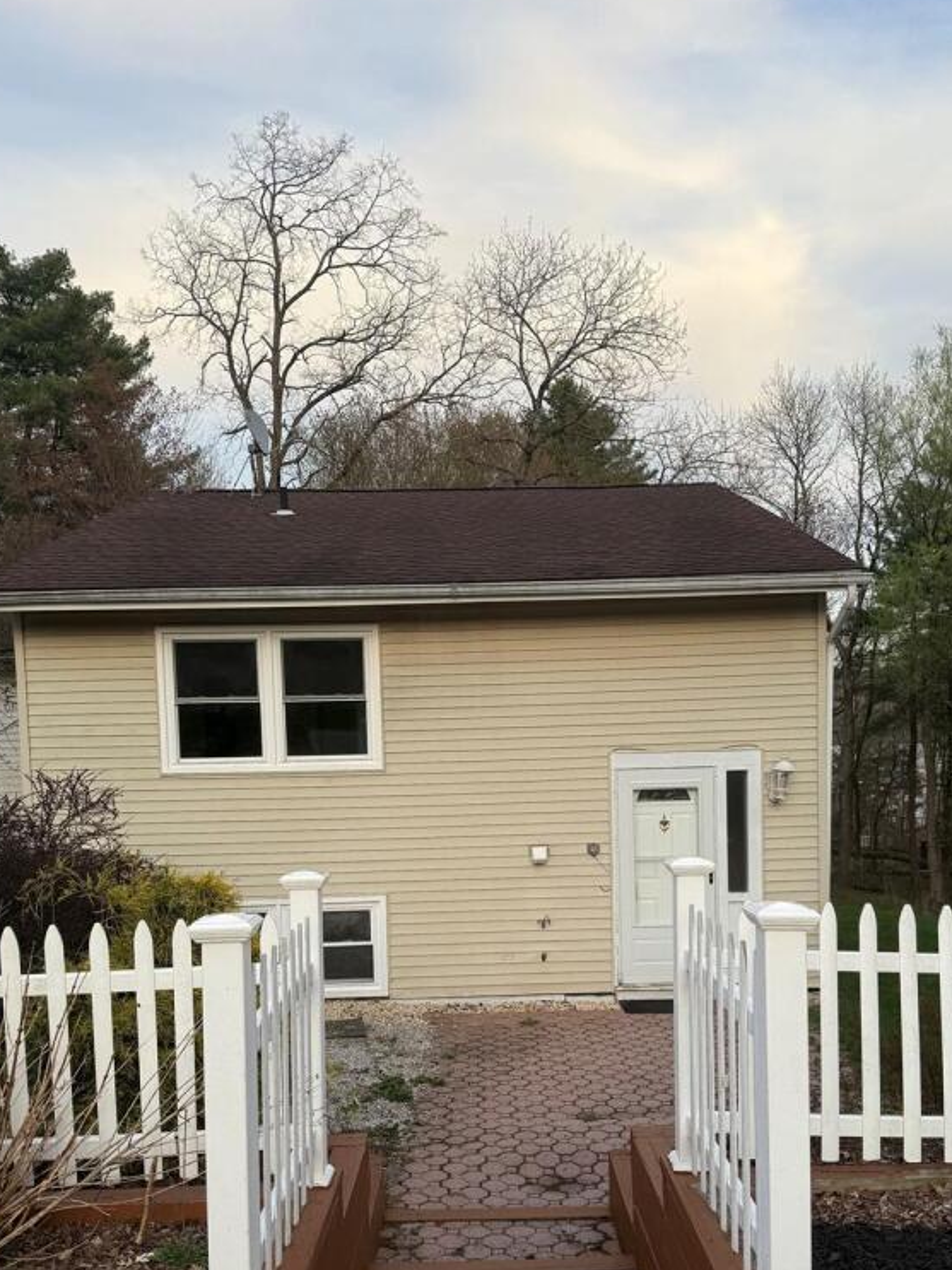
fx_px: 1137
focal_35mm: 31
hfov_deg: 45.4
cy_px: 795
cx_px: 482
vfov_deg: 57.6
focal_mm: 6.76
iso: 80
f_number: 1.78
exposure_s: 1/632
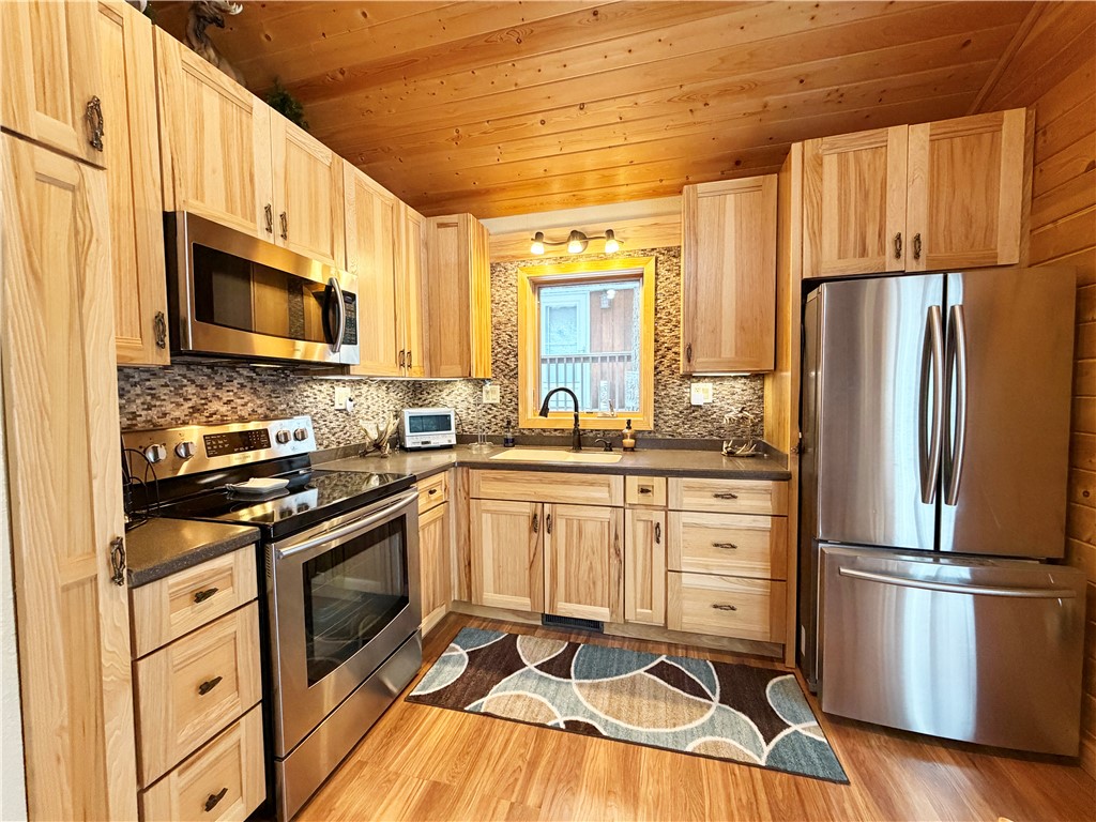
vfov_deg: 85.7
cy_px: 411
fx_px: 443
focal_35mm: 14
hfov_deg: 102.1
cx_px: 548
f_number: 2.2
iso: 400
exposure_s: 1/60
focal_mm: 2.22
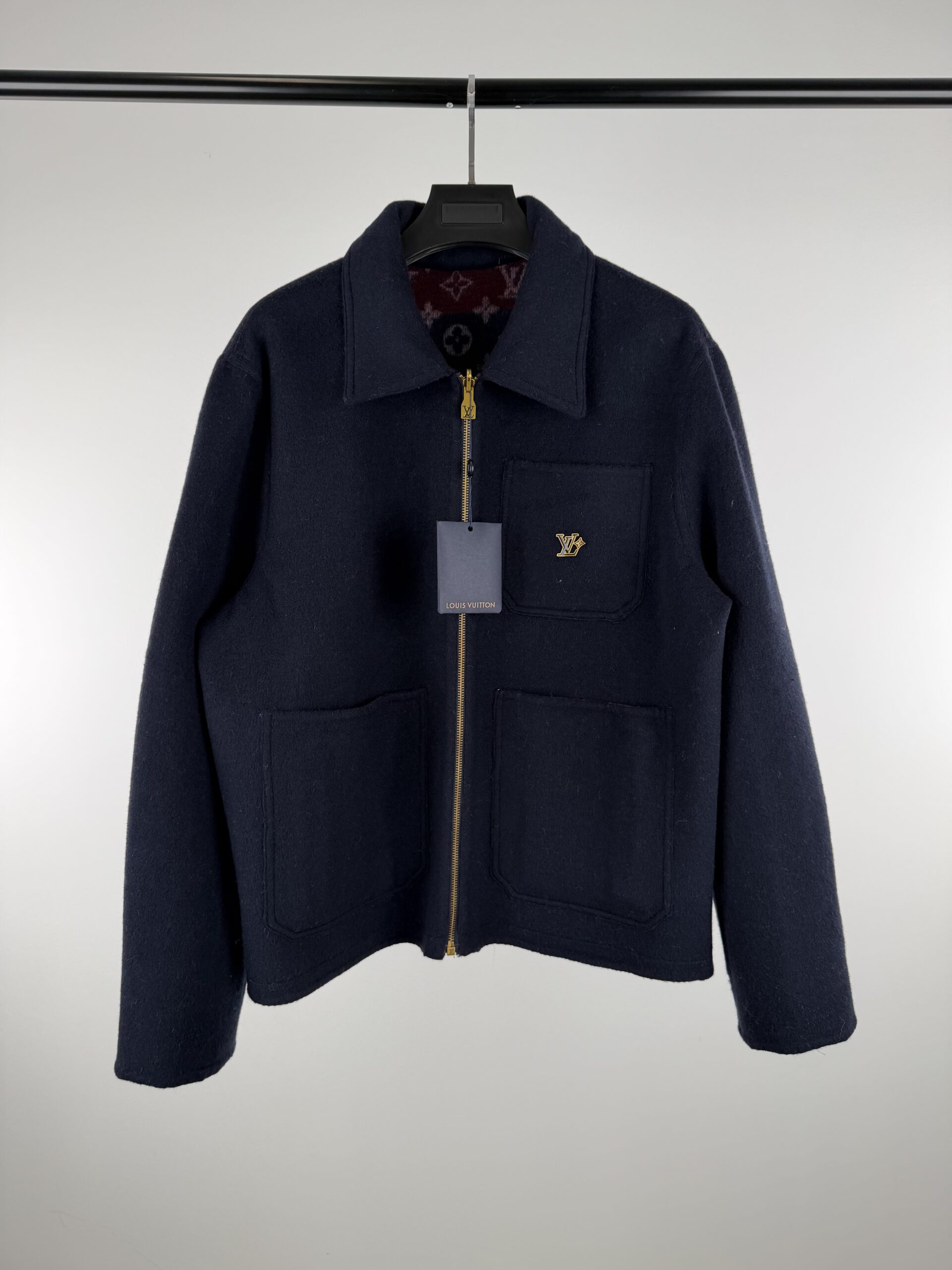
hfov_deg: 56.8
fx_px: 880
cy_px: 635
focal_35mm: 24
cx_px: 476
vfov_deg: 71.6
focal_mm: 6.76
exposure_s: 1/445
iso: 80
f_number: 1.78
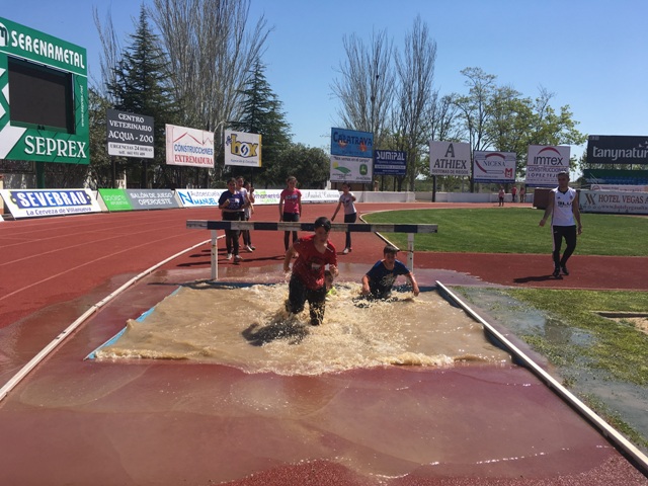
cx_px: 324
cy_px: 243
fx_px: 543
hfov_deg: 61.7
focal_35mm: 29
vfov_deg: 48.2
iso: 25
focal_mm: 4.15
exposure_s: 1/2079
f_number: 2.2
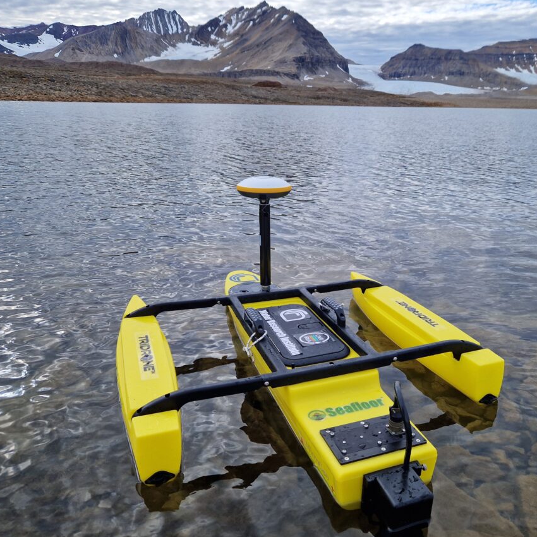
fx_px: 491
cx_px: 313
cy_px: 271
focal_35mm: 28
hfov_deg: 57.0
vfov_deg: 57.3
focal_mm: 5.4
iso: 50
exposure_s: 1/1012
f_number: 1.8
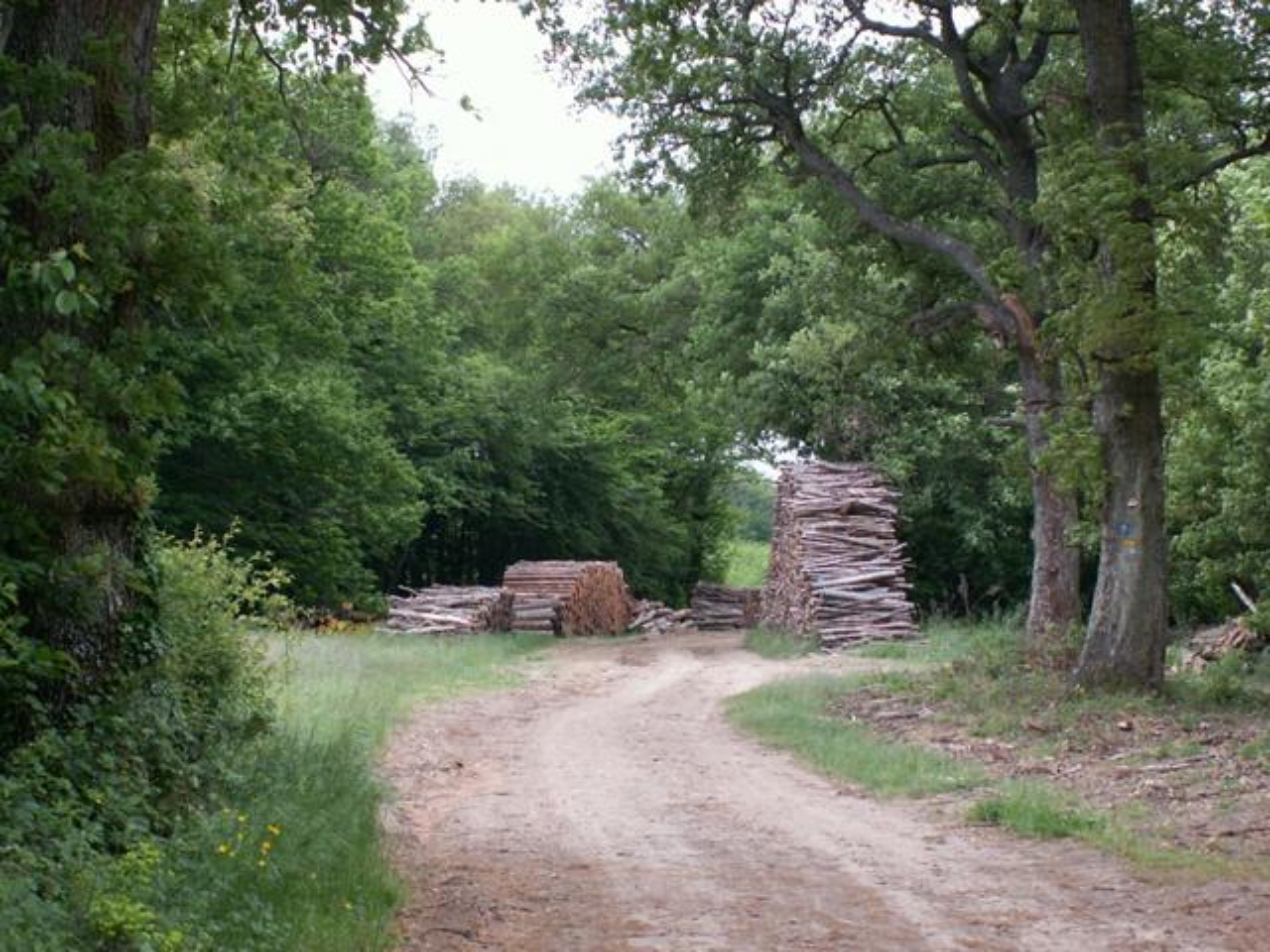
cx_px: 635
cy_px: 476
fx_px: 3155
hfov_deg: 22.8
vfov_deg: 17.2
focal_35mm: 86
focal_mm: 14.42
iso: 50
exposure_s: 1/40
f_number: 3.5
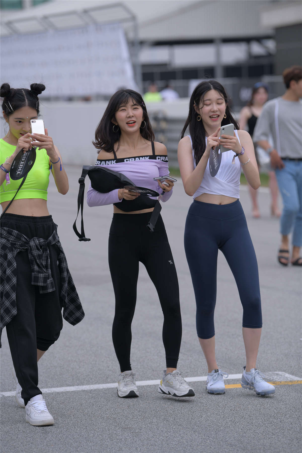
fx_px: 2202
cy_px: 226
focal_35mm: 175
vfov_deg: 11.7
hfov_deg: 7.8
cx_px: 151
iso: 180
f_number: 4
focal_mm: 175
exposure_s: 1/800
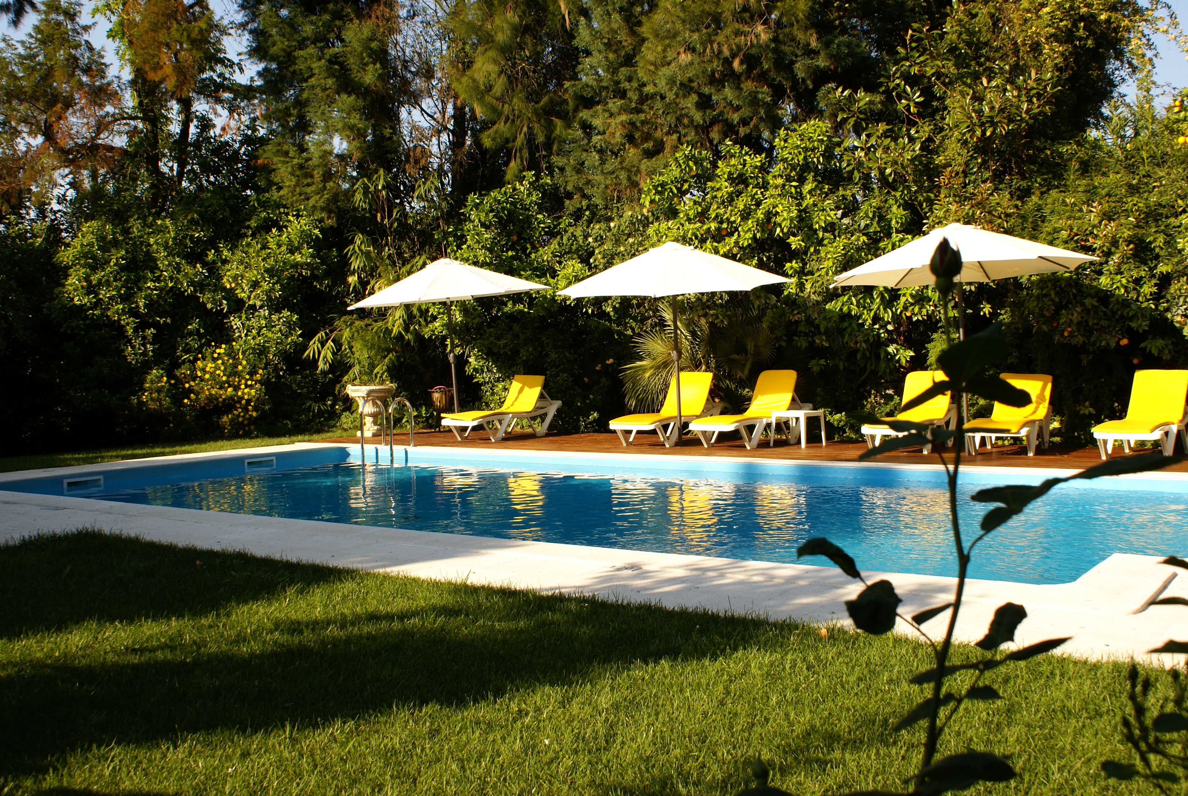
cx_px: 594
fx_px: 1189
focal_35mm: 36
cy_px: 398
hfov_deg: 53.1
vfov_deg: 37.0
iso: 100
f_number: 10
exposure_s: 1/100
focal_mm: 24
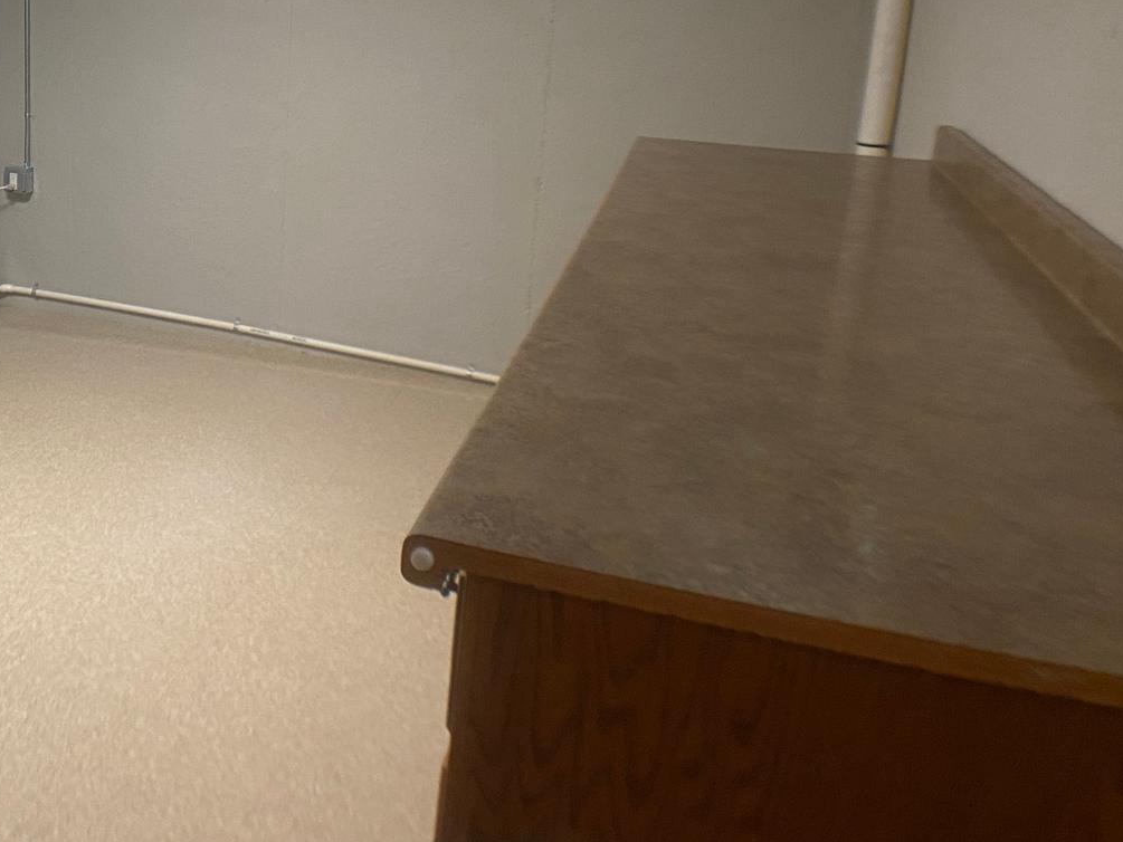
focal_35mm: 53
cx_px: 180
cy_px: 245
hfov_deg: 34.7
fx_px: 1720
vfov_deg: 27.3
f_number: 1.8
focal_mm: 4.25
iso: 125
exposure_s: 1/60
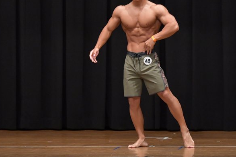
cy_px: 60
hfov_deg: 6.5
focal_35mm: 317
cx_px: 137
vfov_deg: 4.3
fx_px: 2077
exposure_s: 1/400
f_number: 5.6
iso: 6400
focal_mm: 160
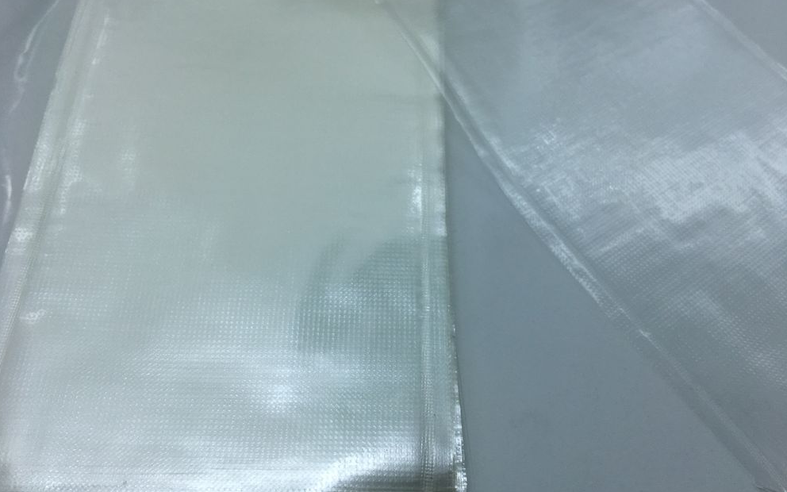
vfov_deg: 40.6
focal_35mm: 31
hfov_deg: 61.2
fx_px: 665
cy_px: 264
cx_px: 392
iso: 25
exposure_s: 1/1326
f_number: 2.2
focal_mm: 4.15
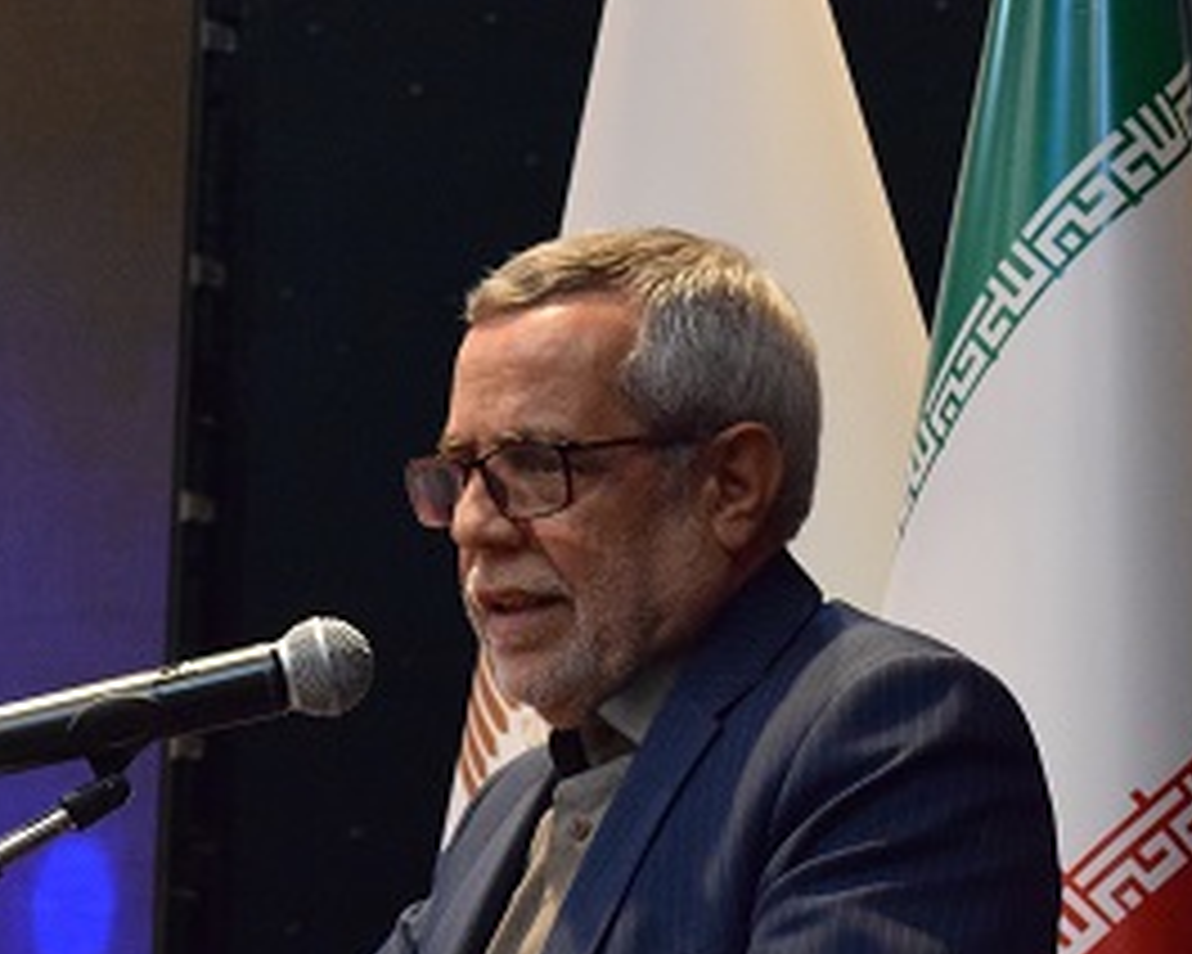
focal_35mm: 175
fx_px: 6176
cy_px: 747
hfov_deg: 10.9
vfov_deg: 8.8
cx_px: 9
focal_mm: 55
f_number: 5.6
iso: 5000
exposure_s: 1/60
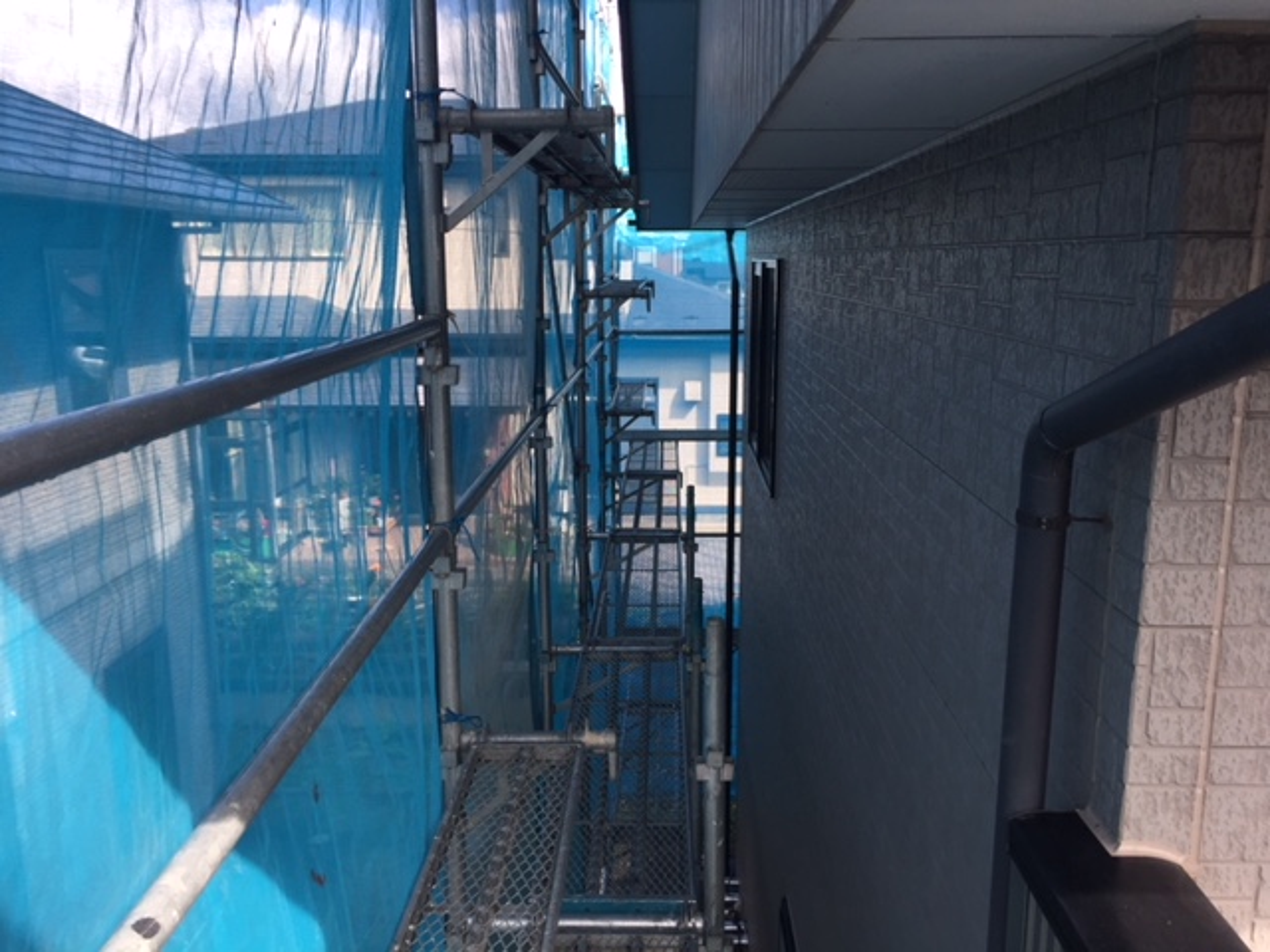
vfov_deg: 48.2
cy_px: 476
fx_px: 1064
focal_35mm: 29
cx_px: 635
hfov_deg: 61.7
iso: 32
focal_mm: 4.15
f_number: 2.2
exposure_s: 1/324
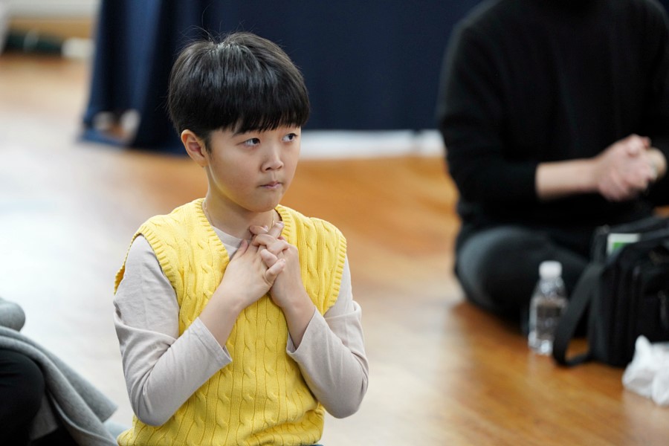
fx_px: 3438
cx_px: 334
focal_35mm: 185
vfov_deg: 7.4
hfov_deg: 11.1
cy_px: 223
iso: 1600
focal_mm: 185
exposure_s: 1/200
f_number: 2.8
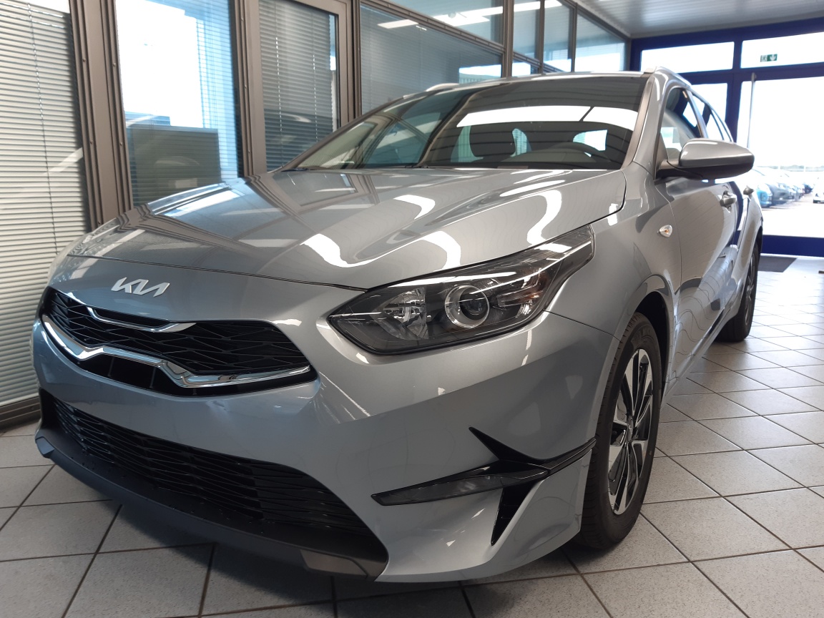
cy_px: 309
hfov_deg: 67.3
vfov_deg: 53.1
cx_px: 412
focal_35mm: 26
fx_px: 619
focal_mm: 3.92
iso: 50
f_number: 1.7
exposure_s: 1/50
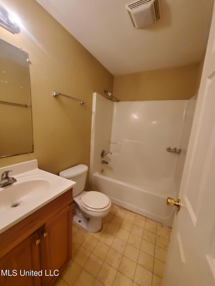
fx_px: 108
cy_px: 143
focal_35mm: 13
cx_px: 108
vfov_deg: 106.2
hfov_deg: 89.9
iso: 500
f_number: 2.2
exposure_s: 1/59
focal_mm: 1.8
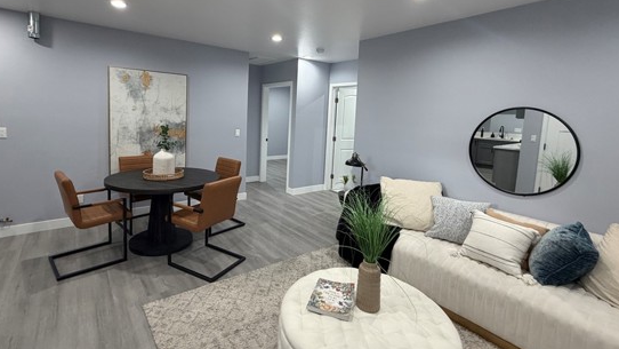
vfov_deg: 60.6
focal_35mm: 18
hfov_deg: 92.3
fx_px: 295
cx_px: 278
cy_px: 141
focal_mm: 2.22
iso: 250
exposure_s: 1/120
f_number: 2.2
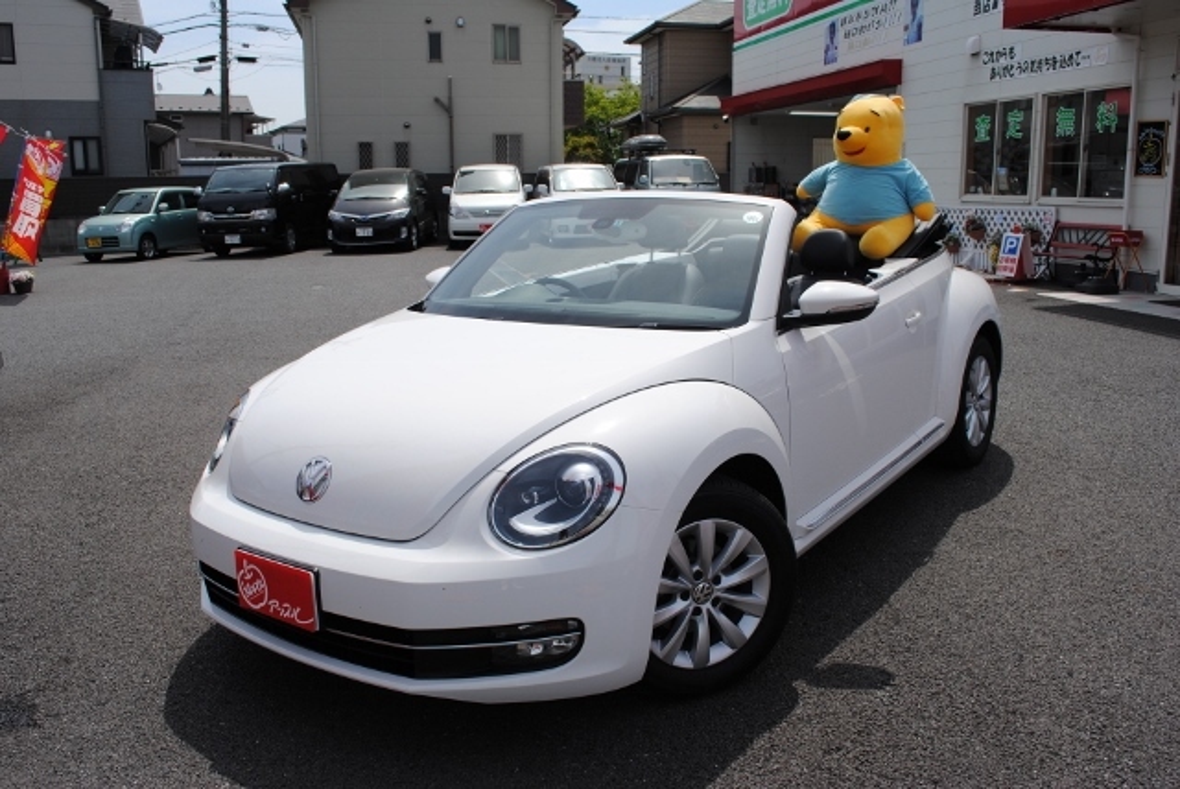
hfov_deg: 61.9
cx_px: 590
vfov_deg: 43.7
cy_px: 394
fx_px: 984
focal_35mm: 30
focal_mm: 20
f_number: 9
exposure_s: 1/320
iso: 100
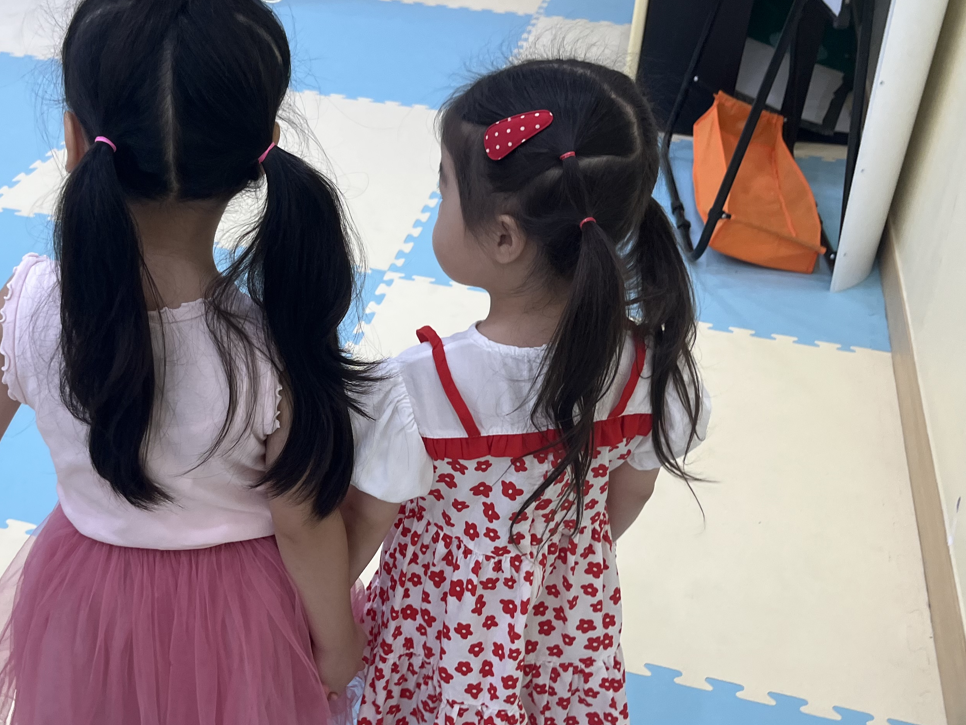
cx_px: 331
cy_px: 412
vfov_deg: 34.3
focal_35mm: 42
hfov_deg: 44.2
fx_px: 1172
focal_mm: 5.1
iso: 100
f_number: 1.6
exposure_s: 1/120
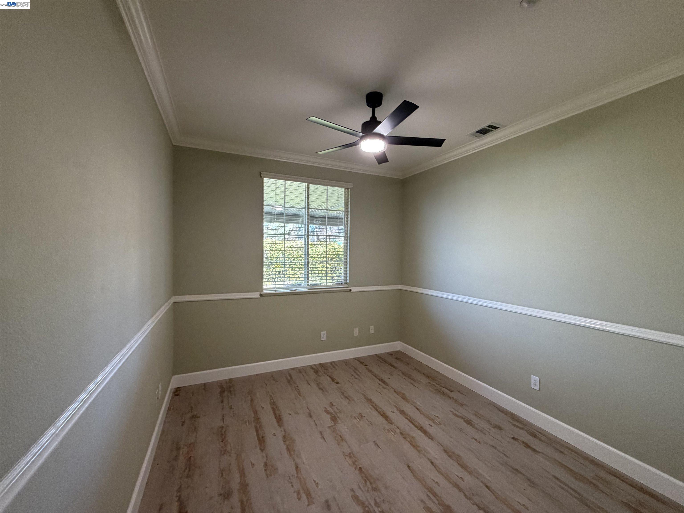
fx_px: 277
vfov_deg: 85.7
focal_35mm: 14
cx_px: 342
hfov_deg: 102.1
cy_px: 256
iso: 320
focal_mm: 2.22
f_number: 2.2
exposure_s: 1/62
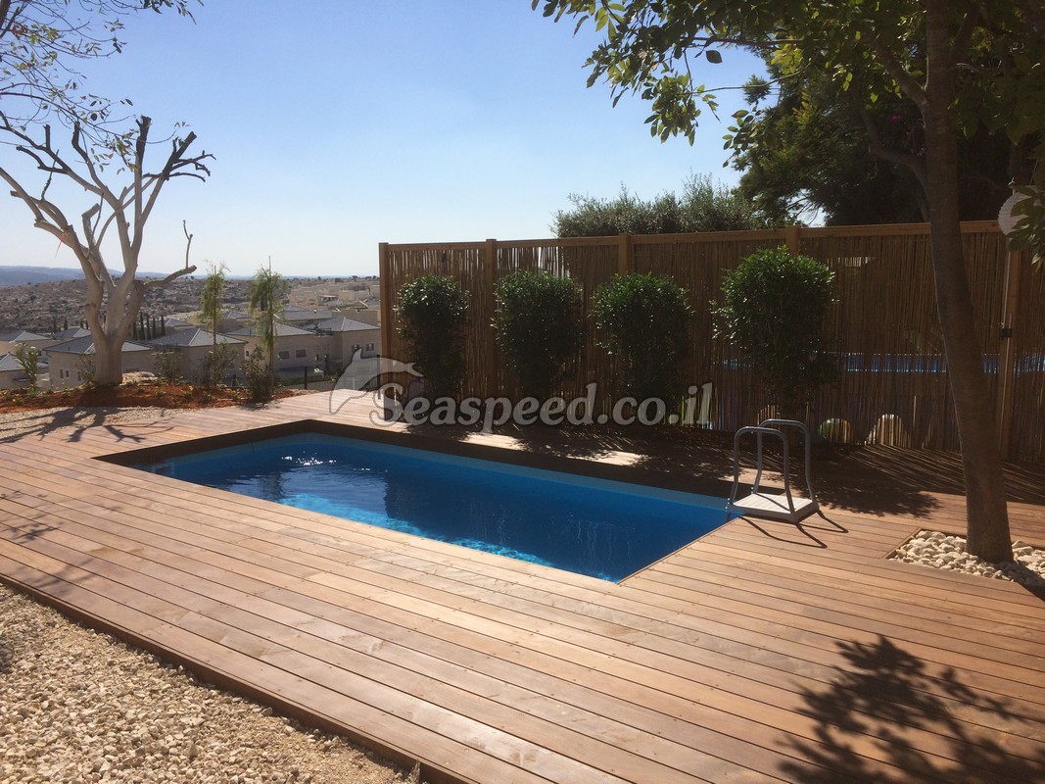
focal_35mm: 30
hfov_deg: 60.0
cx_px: 522
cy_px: 392
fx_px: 906
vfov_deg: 46.8
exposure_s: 1/4115
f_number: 2.2
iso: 40
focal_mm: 4.12
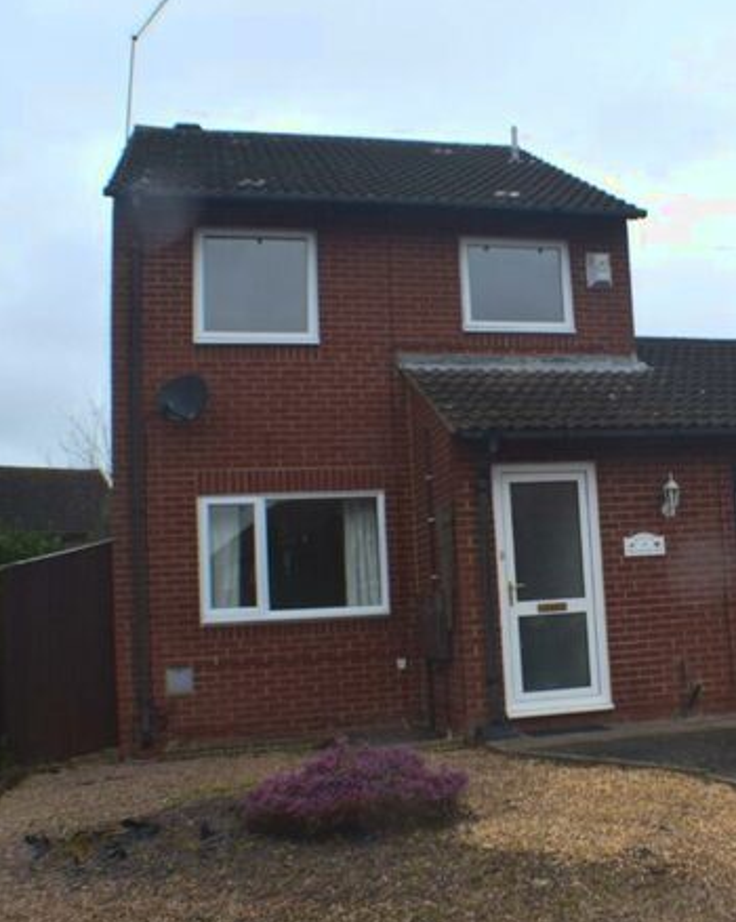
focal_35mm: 54
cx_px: 599
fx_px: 1471
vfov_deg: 34.8
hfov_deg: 27.5
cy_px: 483
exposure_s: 1/250
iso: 400
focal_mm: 24
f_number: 10
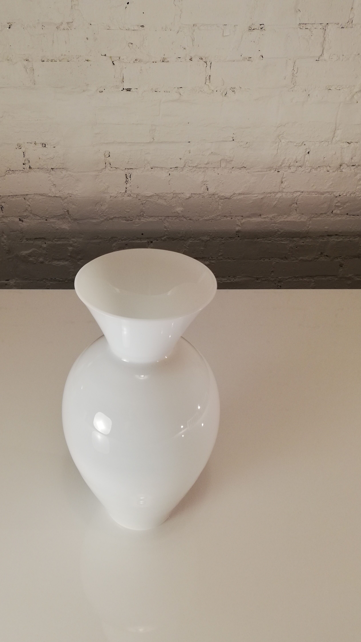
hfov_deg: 40.0
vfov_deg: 66.1
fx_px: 493
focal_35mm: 29
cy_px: 328
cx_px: 142
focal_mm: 3.81
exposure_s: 1/50
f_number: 2.2
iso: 125
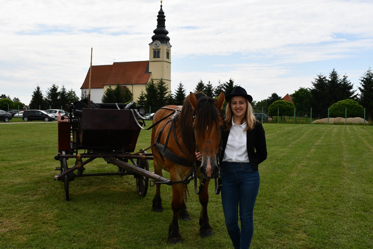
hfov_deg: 49.5
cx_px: 186
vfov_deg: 34.2
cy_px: 124
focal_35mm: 39
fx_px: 404
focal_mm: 26
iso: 100
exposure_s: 1/250
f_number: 8
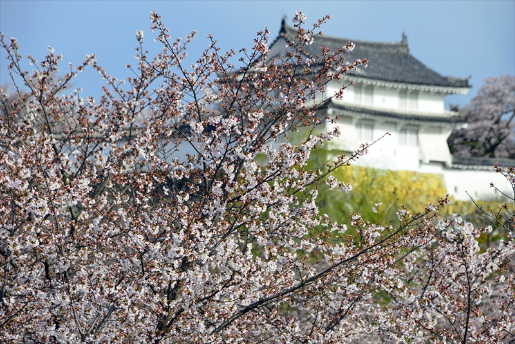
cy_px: 172
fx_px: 4293
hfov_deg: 6.9
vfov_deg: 4.6
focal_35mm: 300
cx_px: 258
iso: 400
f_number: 11
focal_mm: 300
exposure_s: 1/500
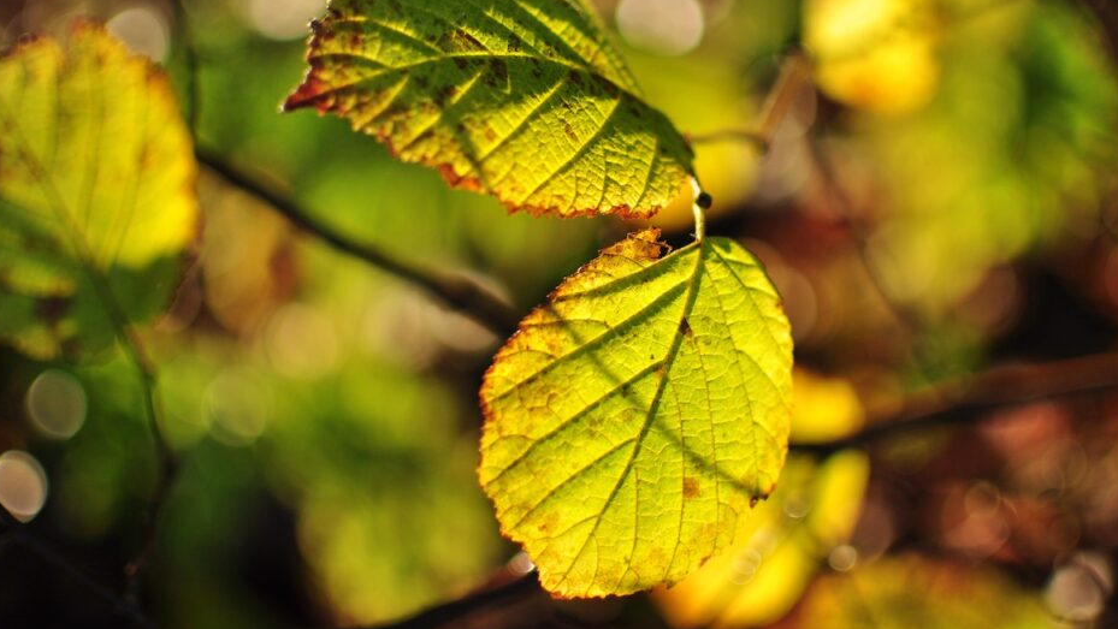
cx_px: 585
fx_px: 1796
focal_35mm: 61
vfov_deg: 19.8
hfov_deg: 34.6
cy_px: 224
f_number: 1.8
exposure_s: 1/1600
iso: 250
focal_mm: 35
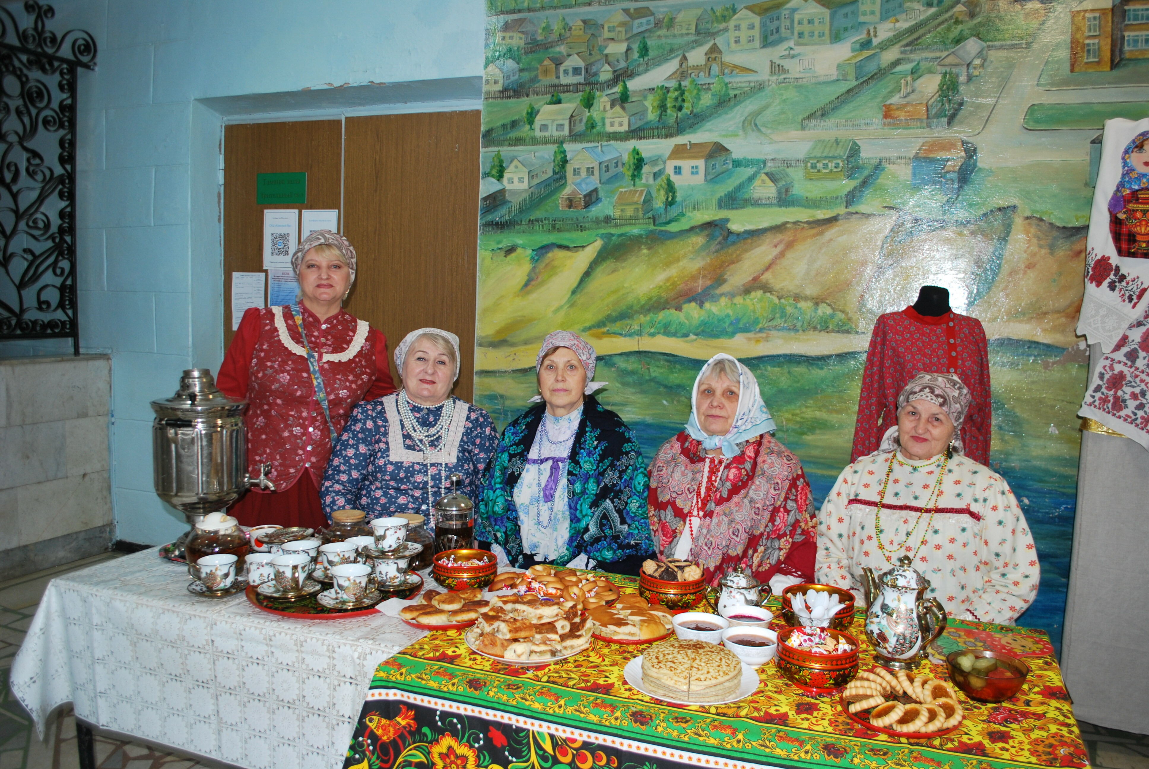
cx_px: 574
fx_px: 863
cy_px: 384
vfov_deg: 48.0
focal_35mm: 27
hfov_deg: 67.3
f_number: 3.5
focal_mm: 18
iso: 200
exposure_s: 1/60
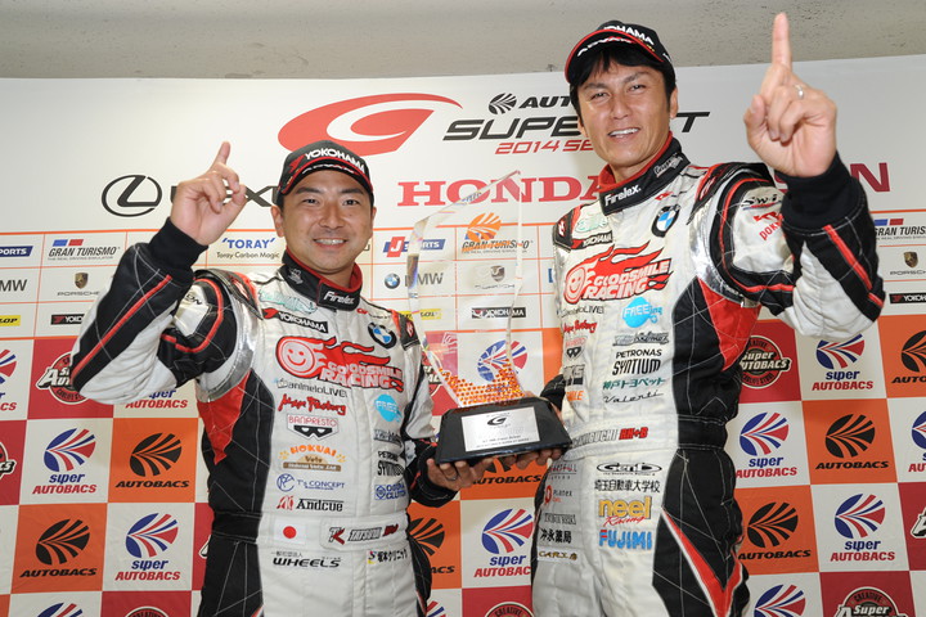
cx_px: 463
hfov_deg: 65.5
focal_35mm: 28
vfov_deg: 46.4
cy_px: 308
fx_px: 720
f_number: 6.7
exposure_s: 1/60
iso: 800
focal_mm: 28
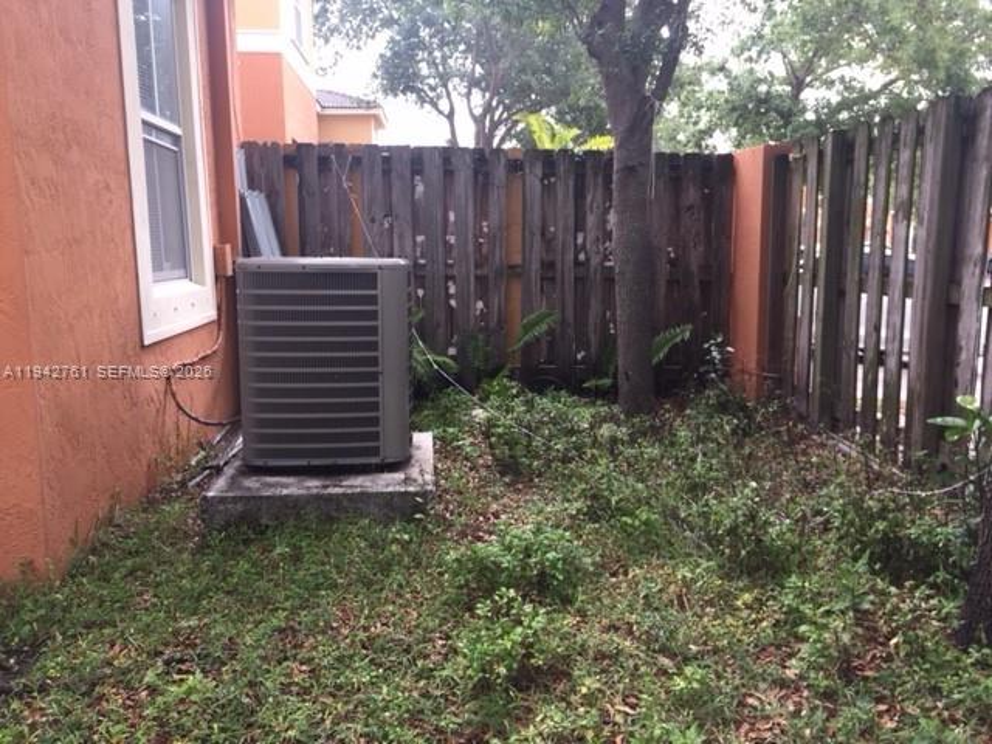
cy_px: 372
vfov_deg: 48.2
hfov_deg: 61.7
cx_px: 496
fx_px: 831
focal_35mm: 29
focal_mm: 4.15
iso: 32
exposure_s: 1/40
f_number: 2.2
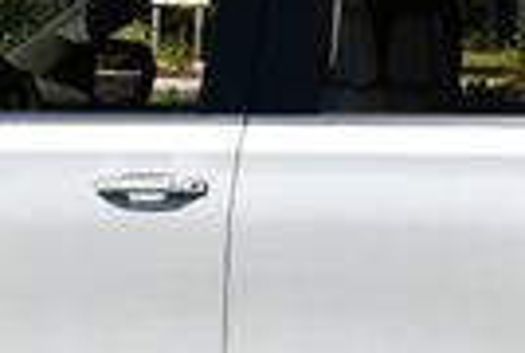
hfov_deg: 8.3
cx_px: 345
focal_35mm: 248
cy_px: 4
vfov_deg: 5.6
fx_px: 3625
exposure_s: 1/320
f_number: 9
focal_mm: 26
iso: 100
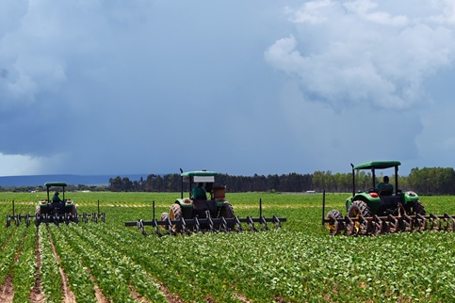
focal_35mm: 55
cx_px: 226
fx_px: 694
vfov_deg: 24.5
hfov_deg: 36.3
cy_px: 207
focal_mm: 29.5
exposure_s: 1/800
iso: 125
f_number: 7.1
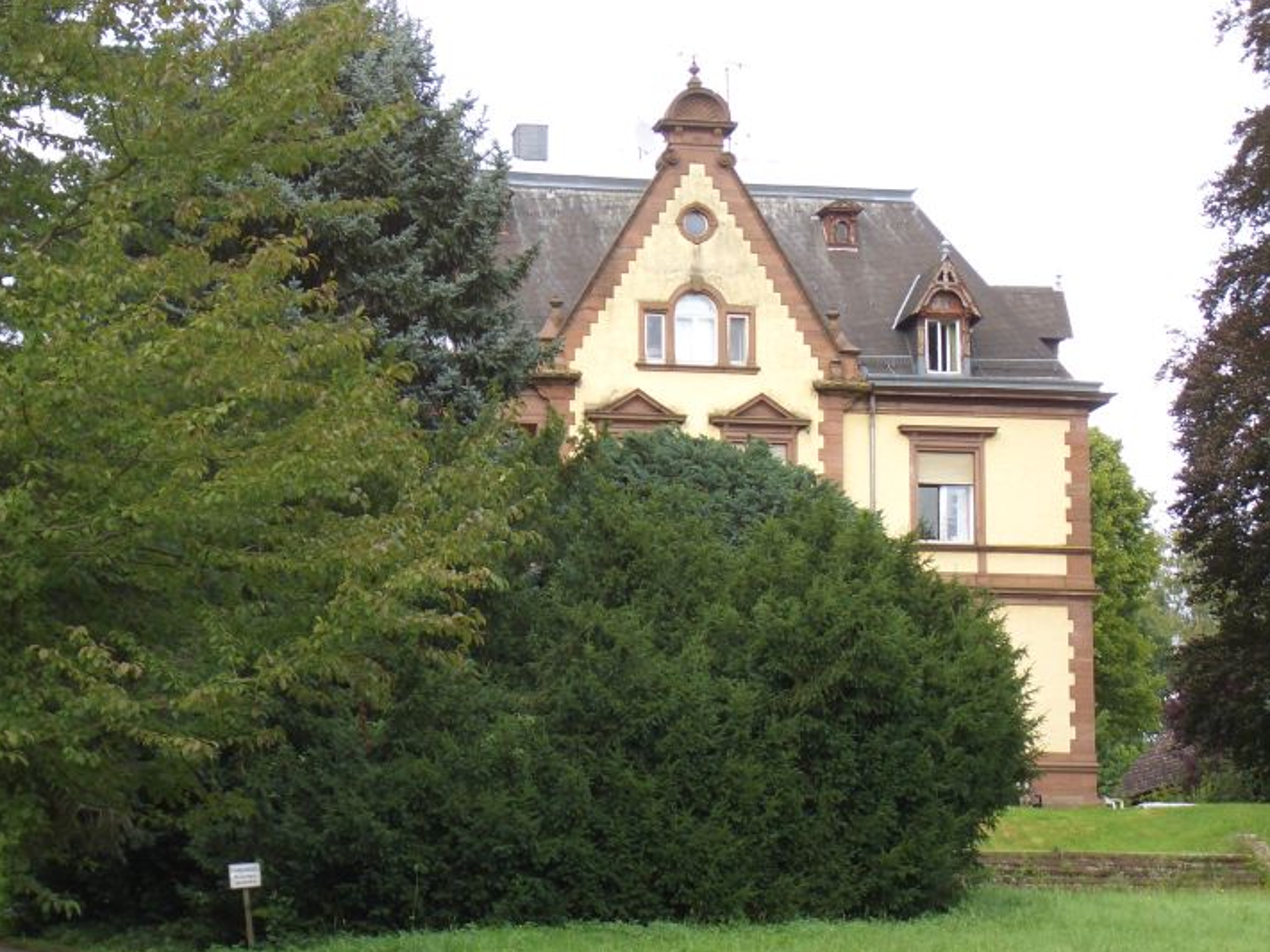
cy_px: 495
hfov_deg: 19.8
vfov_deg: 14.9
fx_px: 3632
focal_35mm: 99
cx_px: 595
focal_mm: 14.6
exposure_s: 1/80
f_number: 4.4
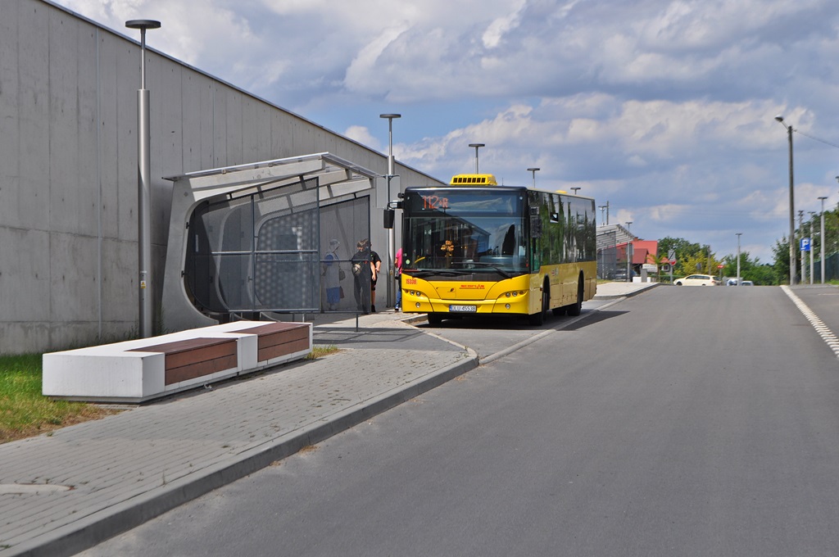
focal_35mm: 82
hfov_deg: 24.6
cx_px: 420
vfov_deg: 16.5
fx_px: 1920
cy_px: 278
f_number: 9.5
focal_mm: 55
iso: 200
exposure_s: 1/350
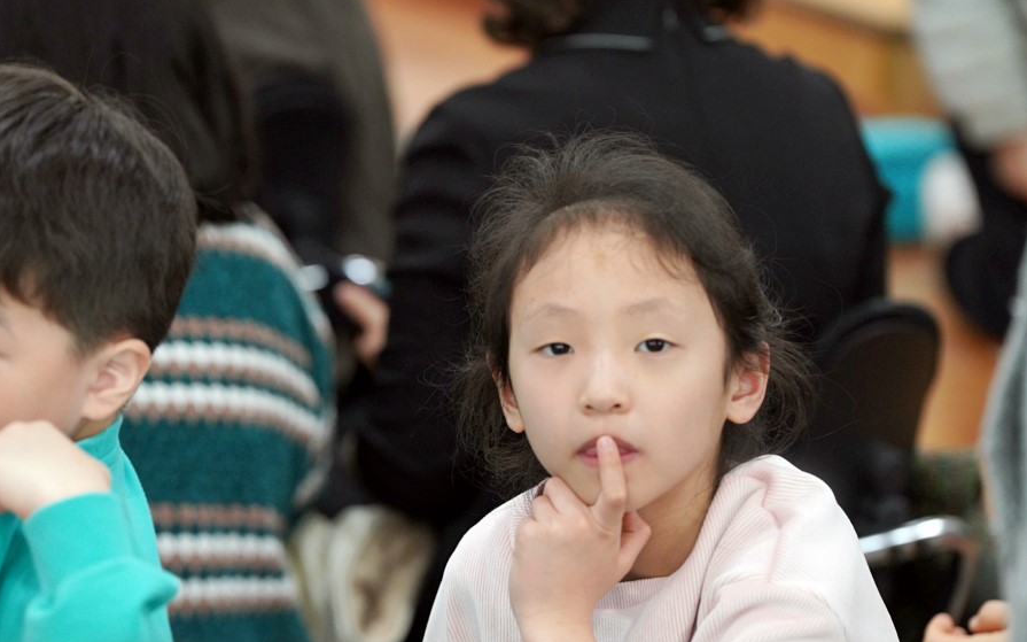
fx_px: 5737
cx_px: 513
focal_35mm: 205
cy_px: 338
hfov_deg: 10.2
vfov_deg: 6.4
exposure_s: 1/250
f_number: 4
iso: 3200
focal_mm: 200
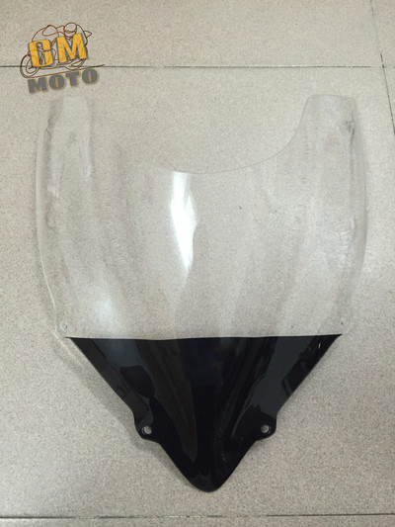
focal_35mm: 29
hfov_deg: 48.2
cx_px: 198
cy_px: 264
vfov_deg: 61.6
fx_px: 441
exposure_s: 1/24
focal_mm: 4.15
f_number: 2.2
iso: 250
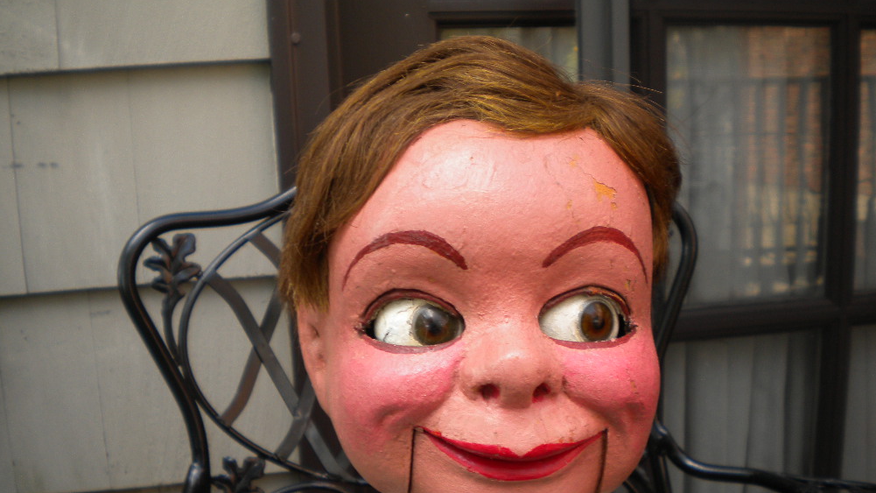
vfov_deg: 30.2
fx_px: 906
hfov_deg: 51.6
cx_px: 441
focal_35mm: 39
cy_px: 326
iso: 80
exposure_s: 1/81.6
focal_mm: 6.3
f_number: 3.1
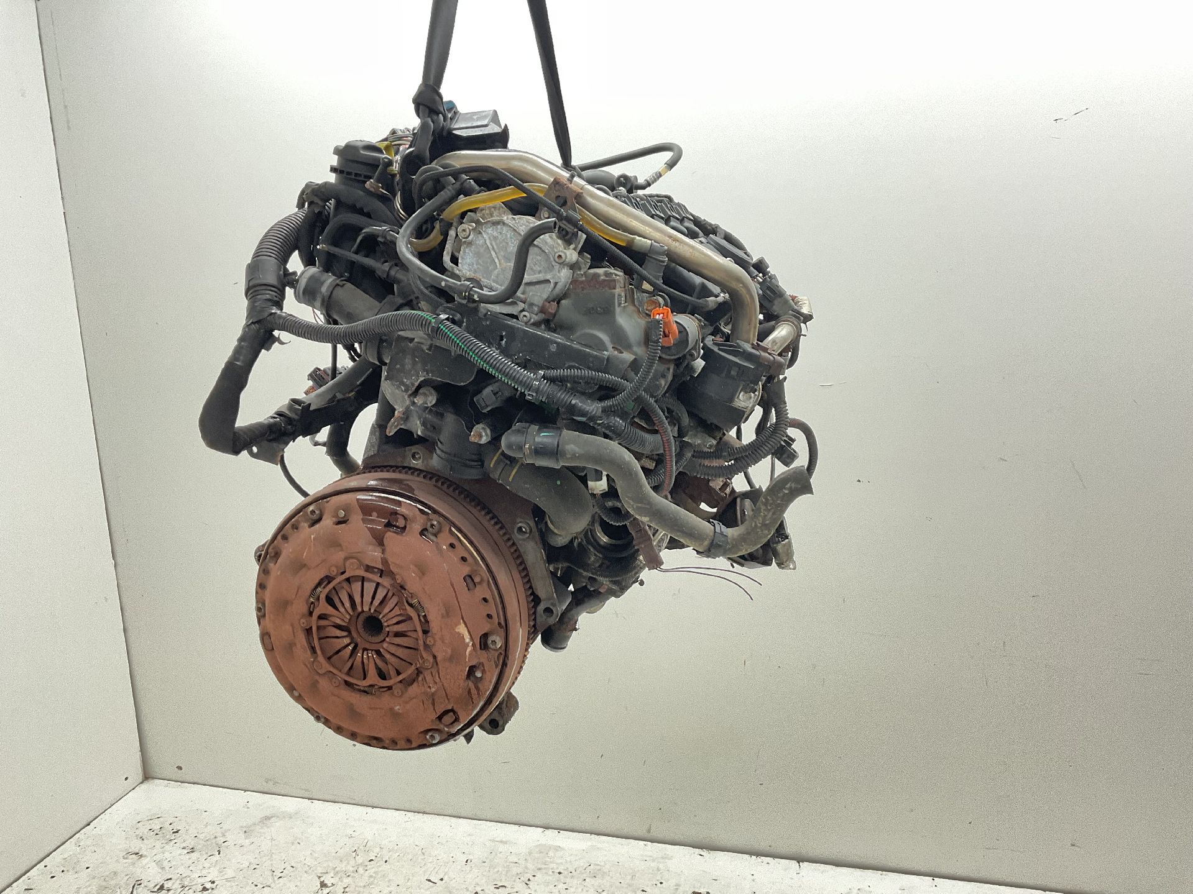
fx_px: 999
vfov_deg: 48.2
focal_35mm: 29
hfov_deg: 61.7
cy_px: 447
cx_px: 596
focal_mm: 3
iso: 100
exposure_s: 1/50
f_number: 1.8
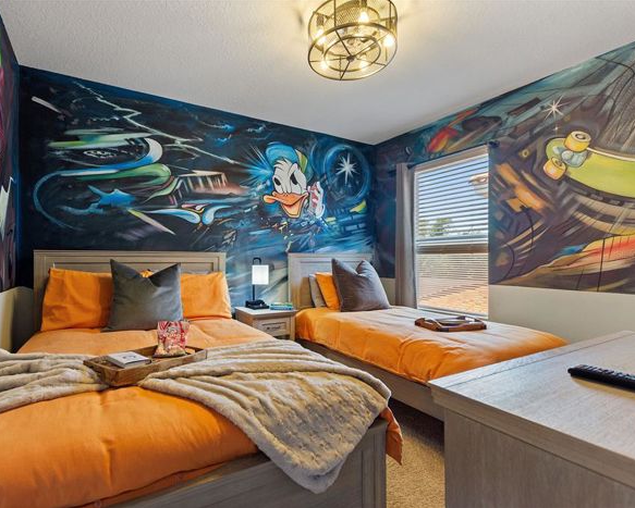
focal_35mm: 17
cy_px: 254
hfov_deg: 89.1
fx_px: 320
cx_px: 275
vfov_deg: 77.0
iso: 400
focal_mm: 10
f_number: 4.5
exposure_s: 1/2
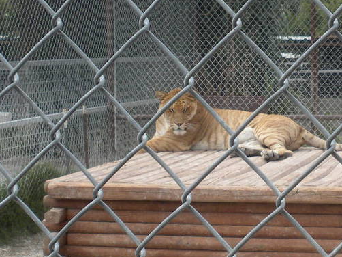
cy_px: 151
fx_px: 1165
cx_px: 278
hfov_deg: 16.6
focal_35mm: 118
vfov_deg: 12.5
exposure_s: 1/203
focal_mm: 6.6
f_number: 3.5
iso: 64
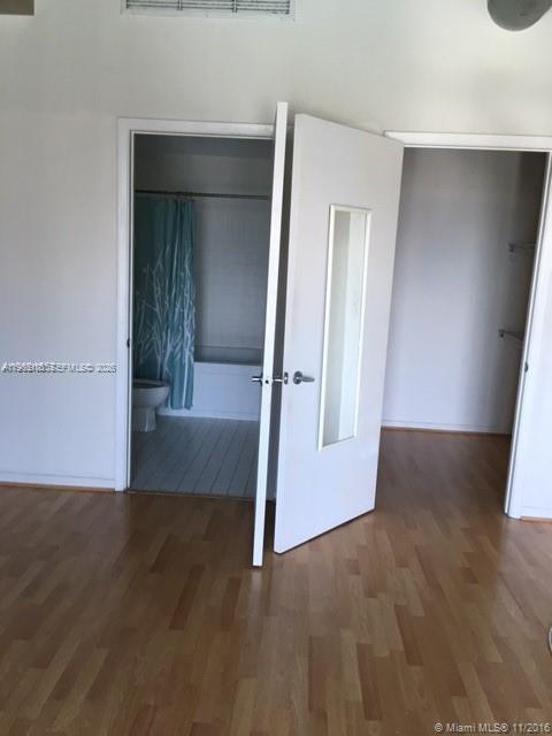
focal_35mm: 29
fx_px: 617
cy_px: 368
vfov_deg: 61.7
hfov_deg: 48.2
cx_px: 276
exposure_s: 1/30
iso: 64
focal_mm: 4.15
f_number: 2.2
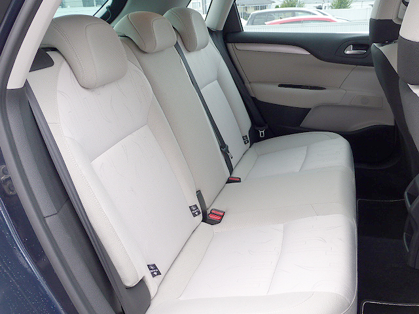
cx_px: 210
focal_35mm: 31
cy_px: 157
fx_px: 375
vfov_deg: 45.4
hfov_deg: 58.4
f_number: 3.6
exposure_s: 1/100
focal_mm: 5.4
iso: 100
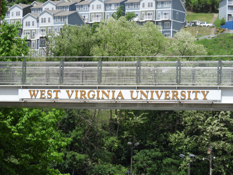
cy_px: 88
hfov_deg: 13.2
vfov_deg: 9.9
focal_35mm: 150
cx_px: 116
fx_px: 1010
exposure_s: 1/500
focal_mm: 26.9
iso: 100
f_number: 5.2
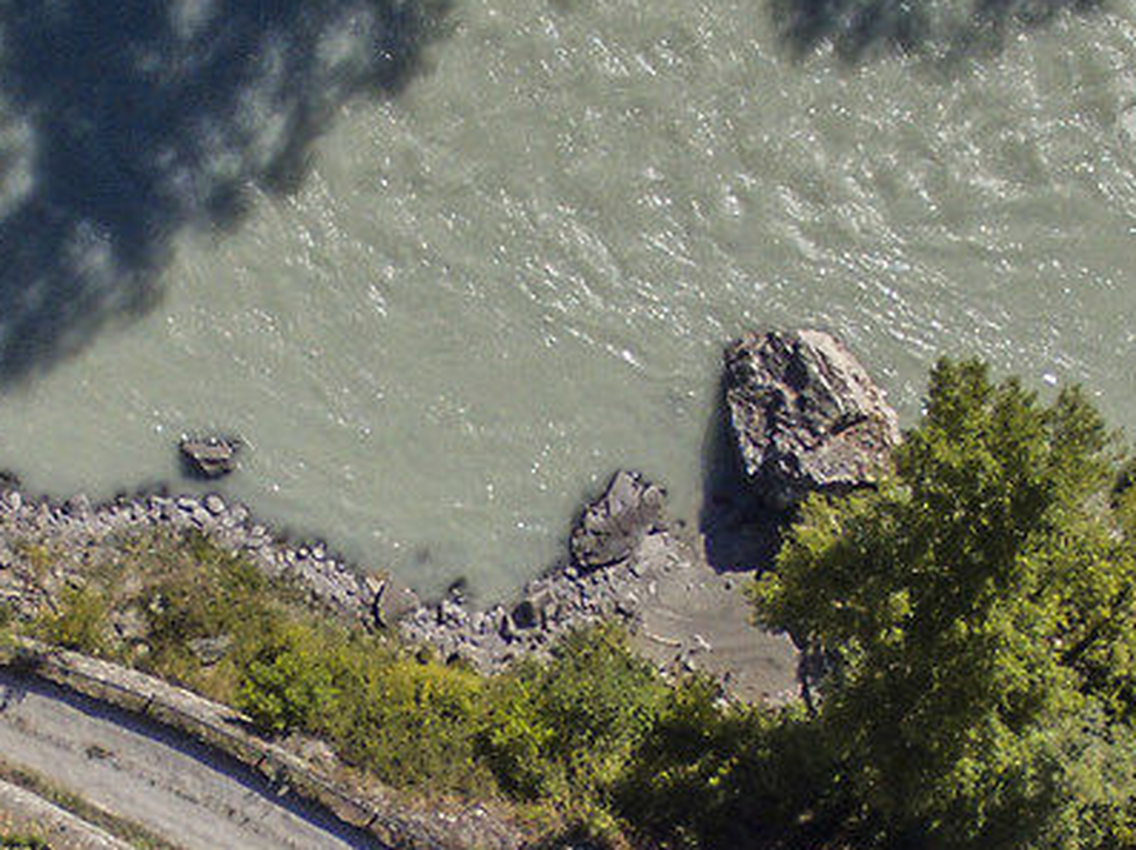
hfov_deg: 16.2
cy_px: 870
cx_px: 349
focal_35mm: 121
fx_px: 3967
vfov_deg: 12.1
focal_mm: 3.61
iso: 100
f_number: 2.8
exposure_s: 1/700
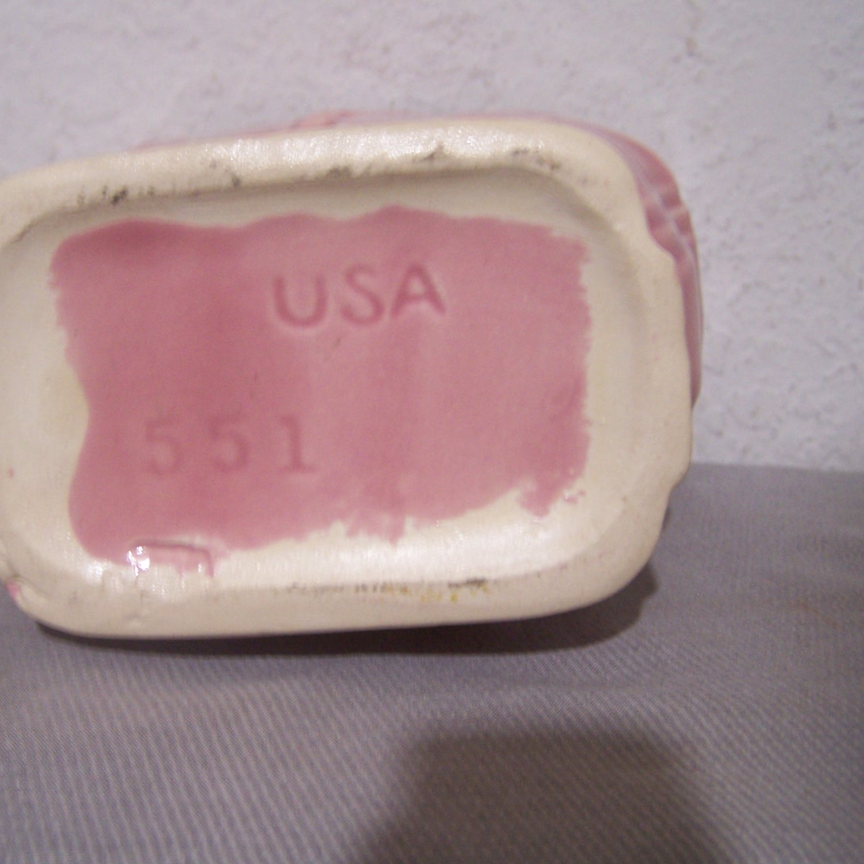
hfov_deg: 35.2
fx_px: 1355
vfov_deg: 35.4
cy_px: 445
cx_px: 330
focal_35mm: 48
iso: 140
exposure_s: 1/8
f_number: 2.8
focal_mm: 6.3
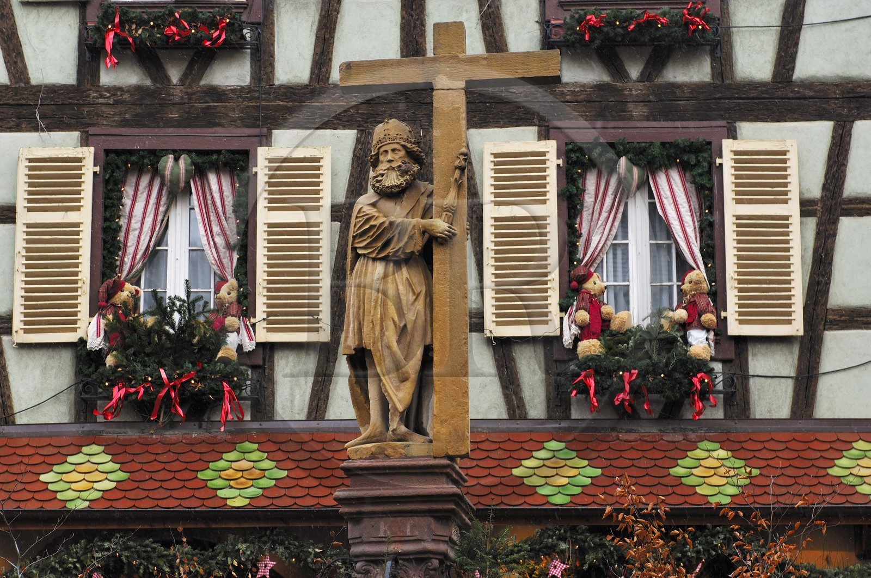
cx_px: 436
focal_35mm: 93
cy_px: 289
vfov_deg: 14.7
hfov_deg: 21.9
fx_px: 2247
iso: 125
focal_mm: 62
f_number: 5.6
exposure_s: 1/80
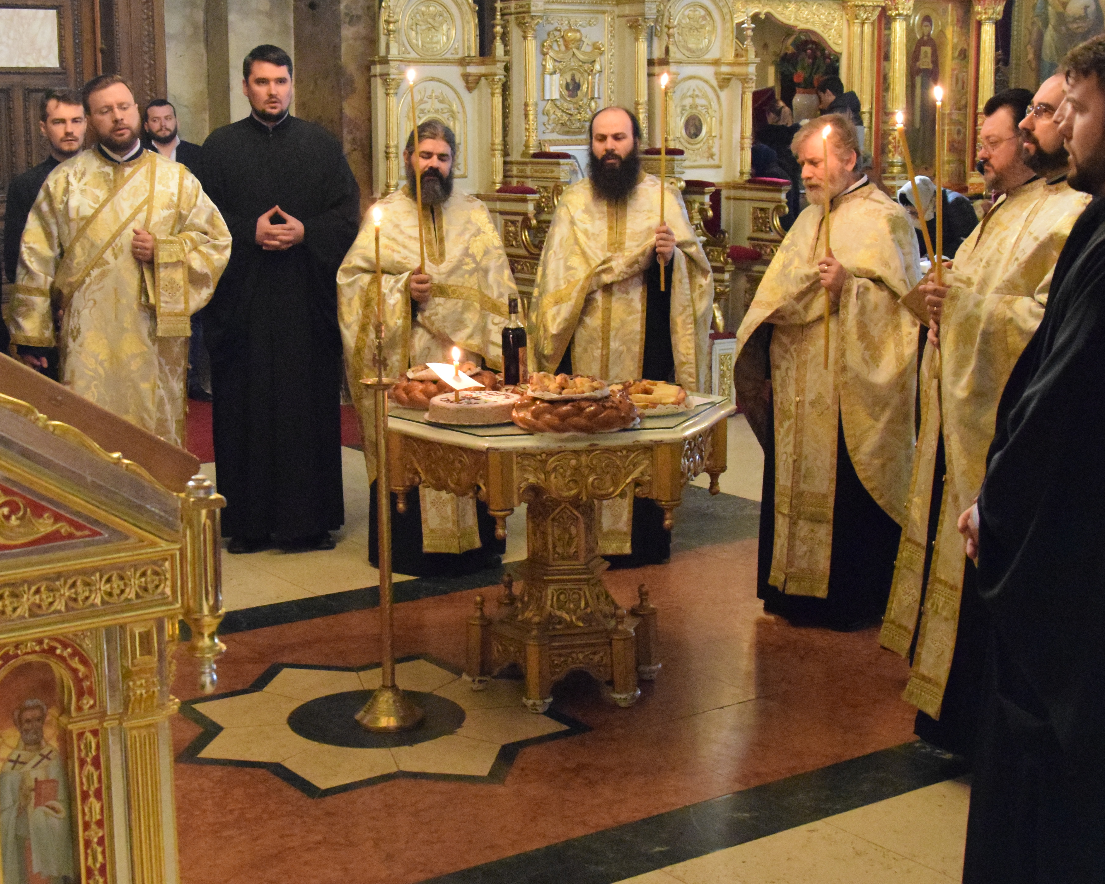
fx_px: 1733
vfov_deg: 28.6
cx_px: 473
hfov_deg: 35.3
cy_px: 442
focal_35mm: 53
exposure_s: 1/50
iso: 8000
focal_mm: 22
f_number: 4
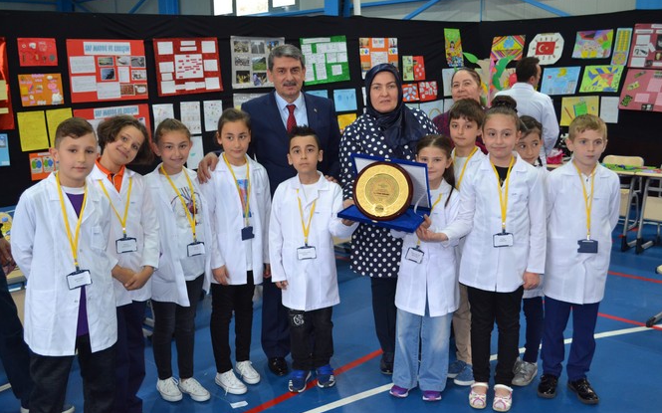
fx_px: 667
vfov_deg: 34.4
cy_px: 216
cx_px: 330
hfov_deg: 52.8
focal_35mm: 37
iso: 1250
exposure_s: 1/60
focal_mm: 24
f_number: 4
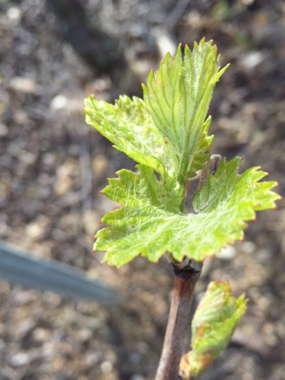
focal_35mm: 38
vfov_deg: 48.6
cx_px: 157
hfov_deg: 37.7
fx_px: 417
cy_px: 230
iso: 32
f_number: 2.2
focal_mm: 4.15
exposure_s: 1/842
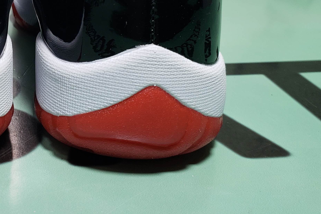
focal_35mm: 59
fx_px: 526
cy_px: 30
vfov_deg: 22.5
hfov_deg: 32.5
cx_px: 41
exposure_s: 1/301
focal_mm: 4.3
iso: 50
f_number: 1.5
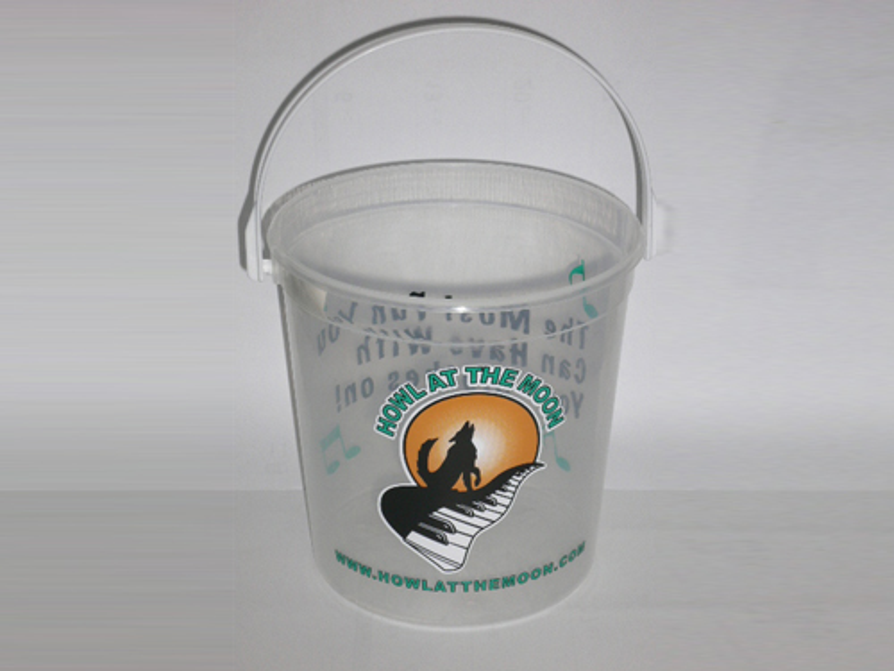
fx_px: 2299
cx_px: 447
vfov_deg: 16.6
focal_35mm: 89
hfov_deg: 22.0
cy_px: 336
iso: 100
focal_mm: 14.8
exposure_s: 1/60
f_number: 4.7
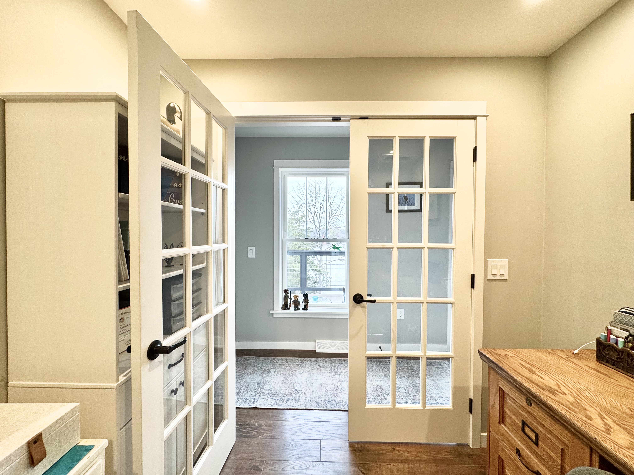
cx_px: 317
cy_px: 238
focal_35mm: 14
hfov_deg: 102.1
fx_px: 256
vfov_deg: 85.7
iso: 160
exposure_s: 1/120
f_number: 2.2
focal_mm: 2.22
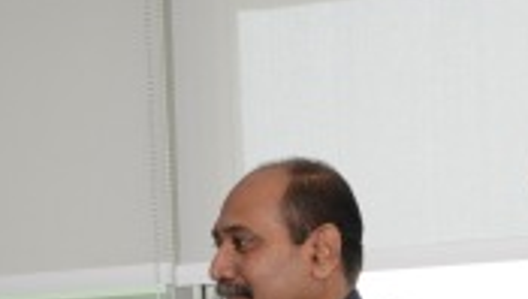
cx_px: 296
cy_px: 442
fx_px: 1879
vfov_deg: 8.9
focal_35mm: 134
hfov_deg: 16.0
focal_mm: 32
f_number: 8
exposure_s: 1/125
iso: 1250
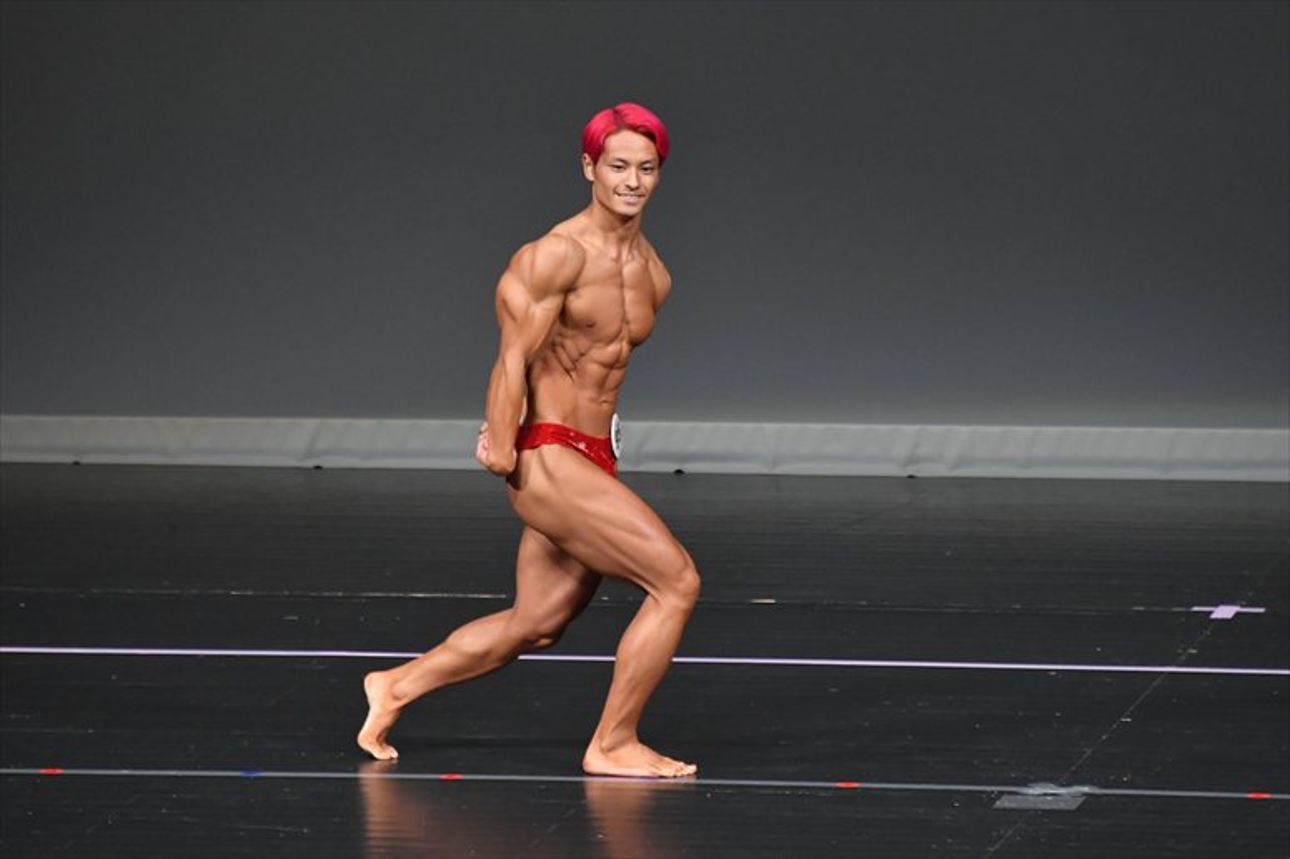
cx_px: 645
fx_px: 13431
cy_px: 430
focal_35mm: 375
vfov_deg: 3.7
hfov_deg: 5.5
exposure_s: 1/400
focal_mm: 250
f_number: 5.6
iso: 4000
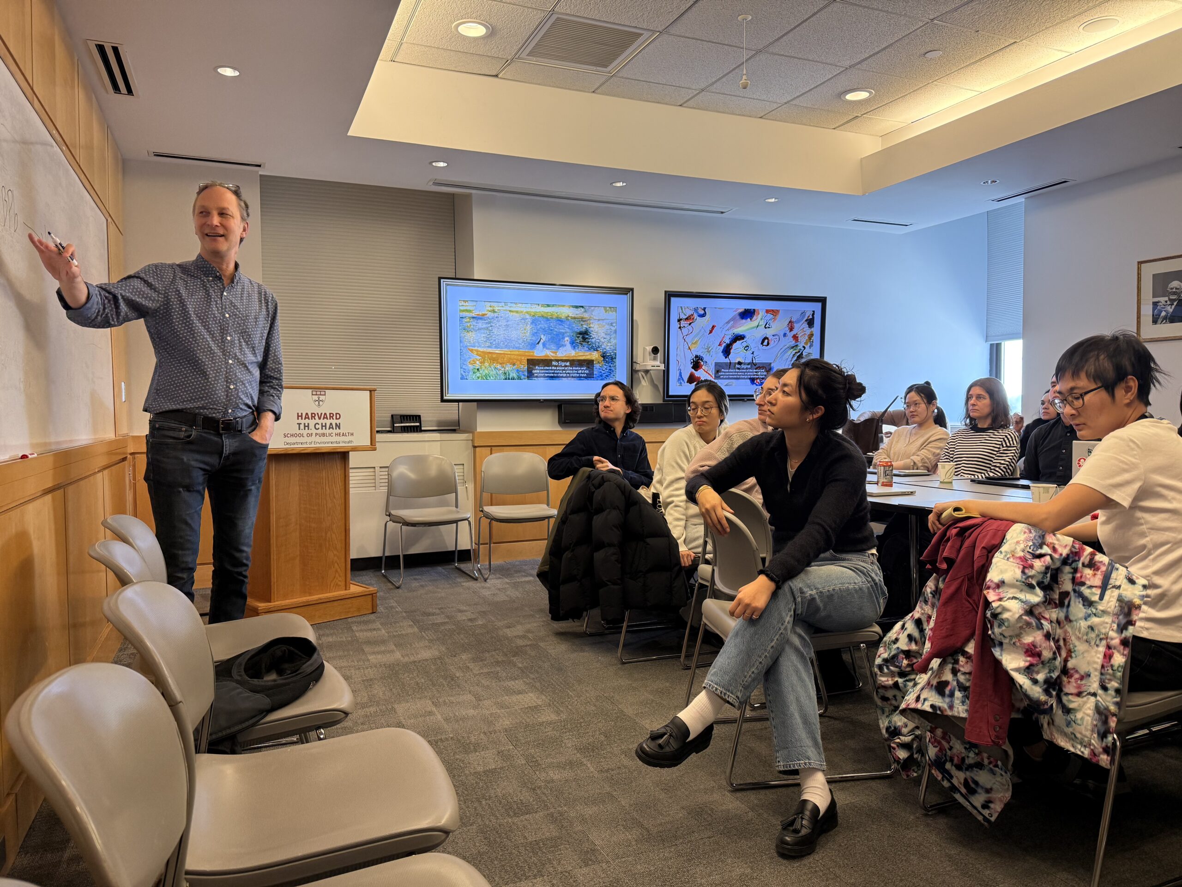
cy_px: 444
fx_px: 820
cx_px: 591
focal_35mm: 24
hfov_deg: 71.6
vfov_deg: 56.8
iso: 160
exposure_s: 1/97
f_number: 1.78
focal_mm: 6.76
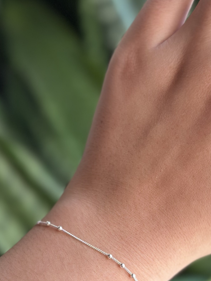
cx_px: 73
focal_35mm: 108
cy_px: 285
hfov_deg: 13.7
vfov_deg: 17.7
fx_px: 878
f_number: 1.78
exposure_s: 1/121
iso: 100
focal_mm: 6.86
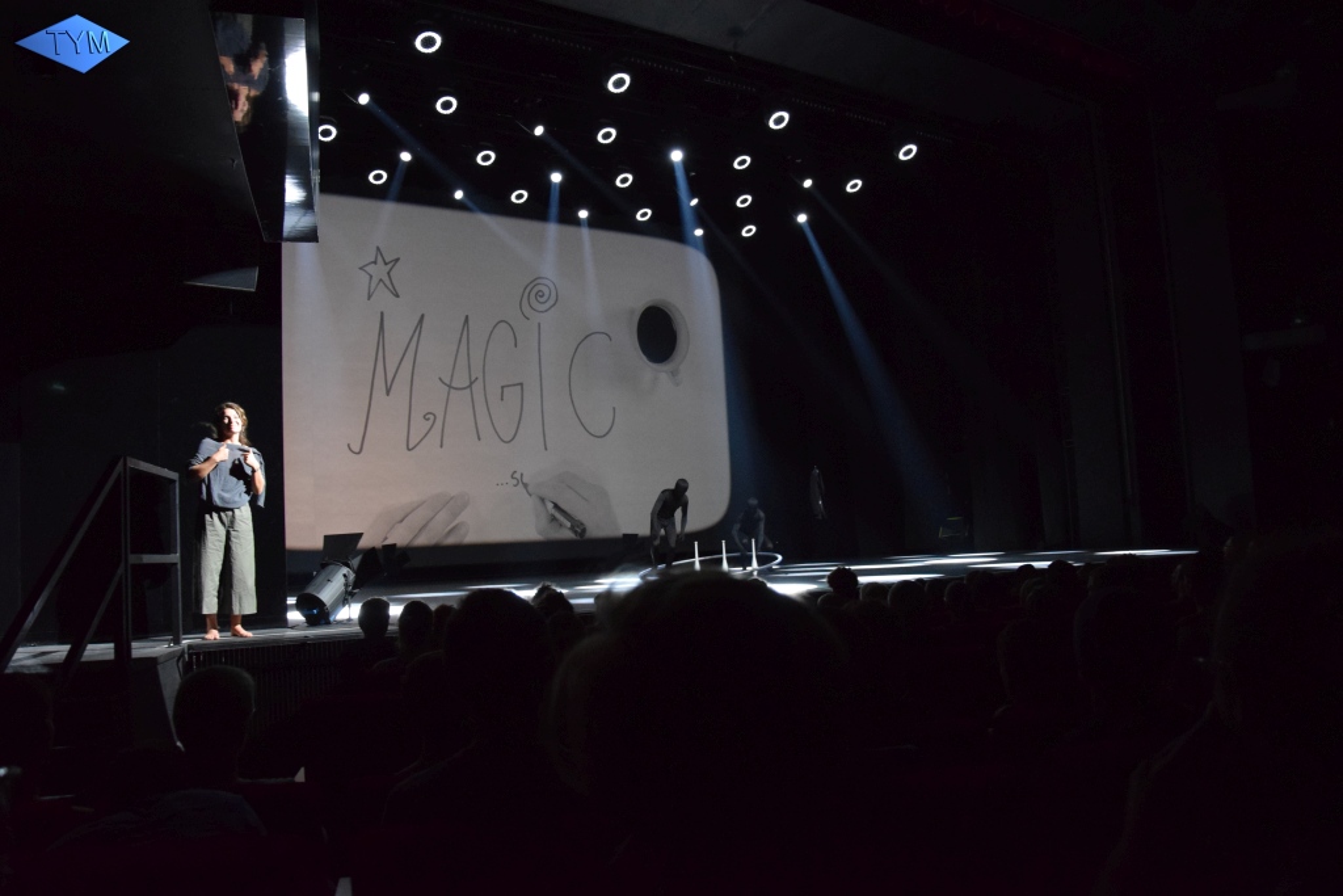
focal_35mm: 27
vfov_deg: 47.9
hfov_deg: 67.4
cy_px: 448
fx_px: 1007
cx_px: 672
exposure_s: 1/100
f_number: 3.5
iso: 3200
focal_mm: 18
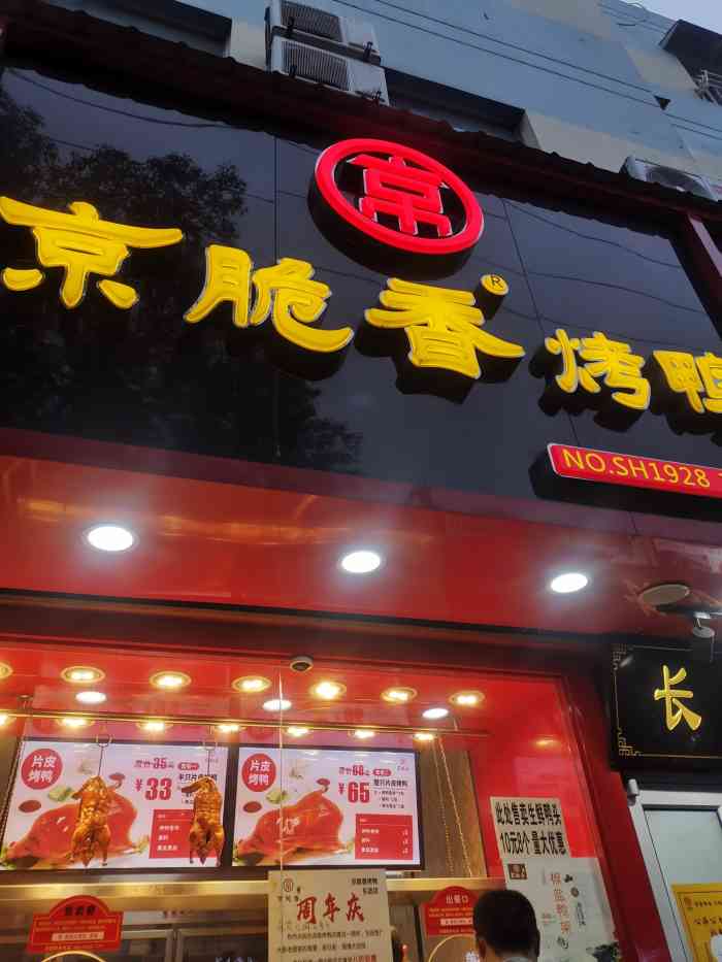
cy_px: 481
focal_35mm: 27
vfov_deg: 65.3
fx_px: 751
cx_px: 361
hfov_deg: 51.4
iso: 50
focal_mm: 4.75
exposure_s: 1/145
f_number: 1.8
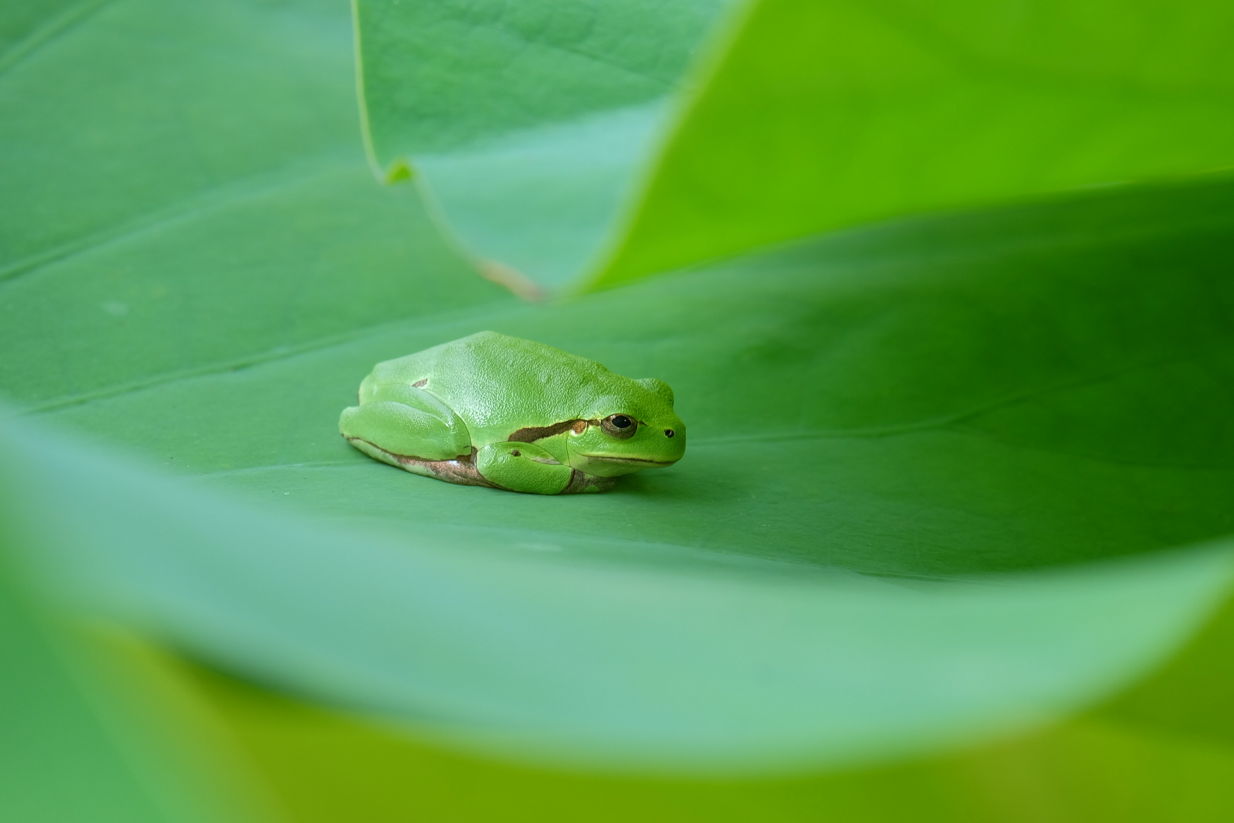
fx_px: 11825
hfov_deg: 6.0
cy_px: 412
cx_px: 617
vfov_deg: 4.0
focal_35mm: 345
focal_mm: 230
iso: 400
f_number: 8
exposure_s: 1/80
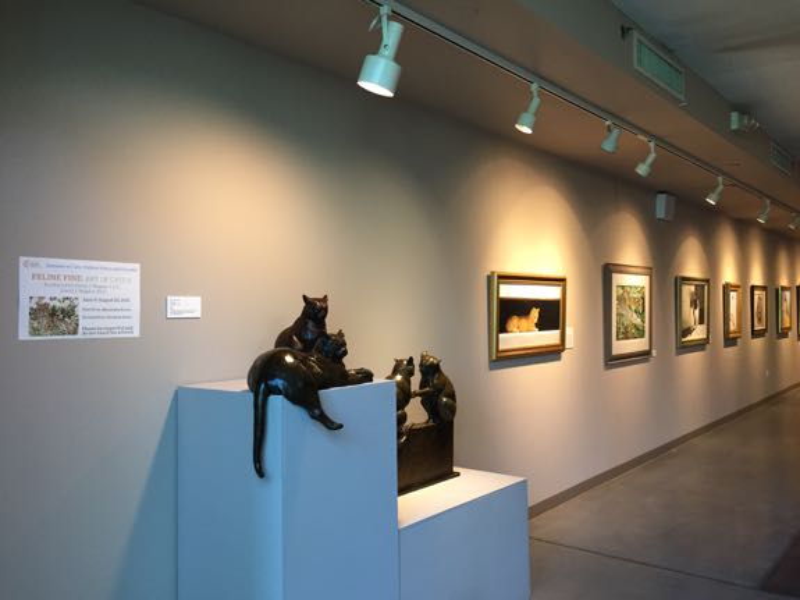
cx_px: 400
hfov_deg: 61.7
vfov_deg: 48.2
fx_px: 670
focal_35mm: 29
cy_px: 300
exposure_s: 1/30
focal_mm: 4.15
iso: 100
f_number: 2.2
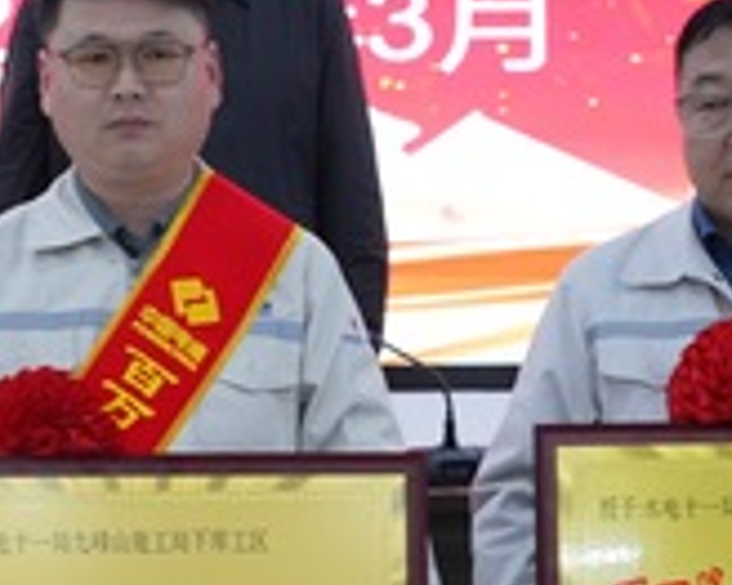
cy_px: 263
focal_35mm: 151
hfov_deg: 12.8
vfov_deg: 10.2
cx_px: 225
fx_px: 3269
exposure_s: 1/100
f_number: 5.6
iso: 1600
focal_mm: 48
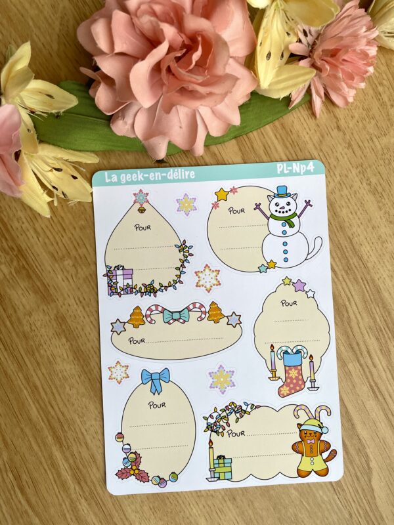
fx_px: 395
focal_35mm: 26
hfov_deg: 53.1
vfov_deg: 67.3
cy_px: 262
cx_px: 197
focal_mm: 4.2
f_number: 1.6
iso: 64
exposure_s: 1/121
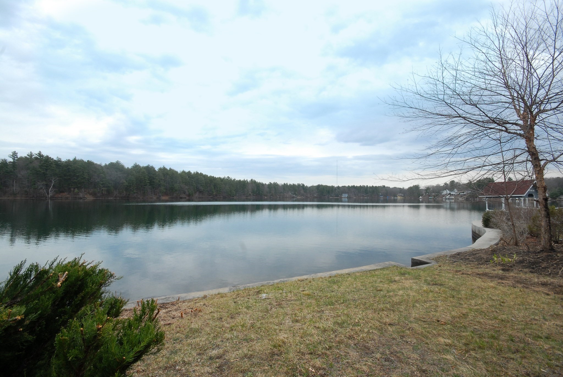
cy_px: 188
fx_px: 235
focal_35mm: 15
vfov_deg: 77.5
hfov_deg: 100.3
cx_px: 282
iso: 400
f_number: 10
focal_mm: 10
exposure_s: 1/200
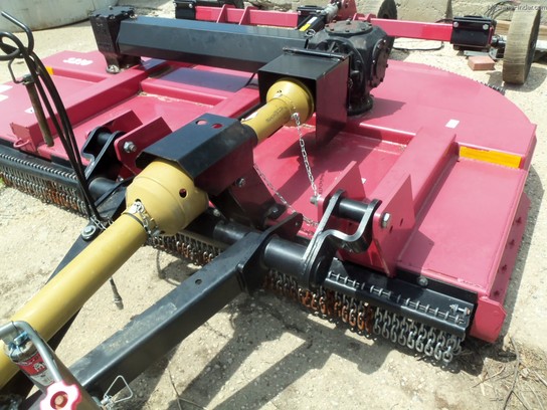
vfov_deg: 48.2
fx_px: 458
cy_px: 205
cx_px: 274
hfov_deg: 61.7
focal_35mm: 29
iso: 80
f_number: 8.6
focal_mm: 5.2
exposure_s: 1/100
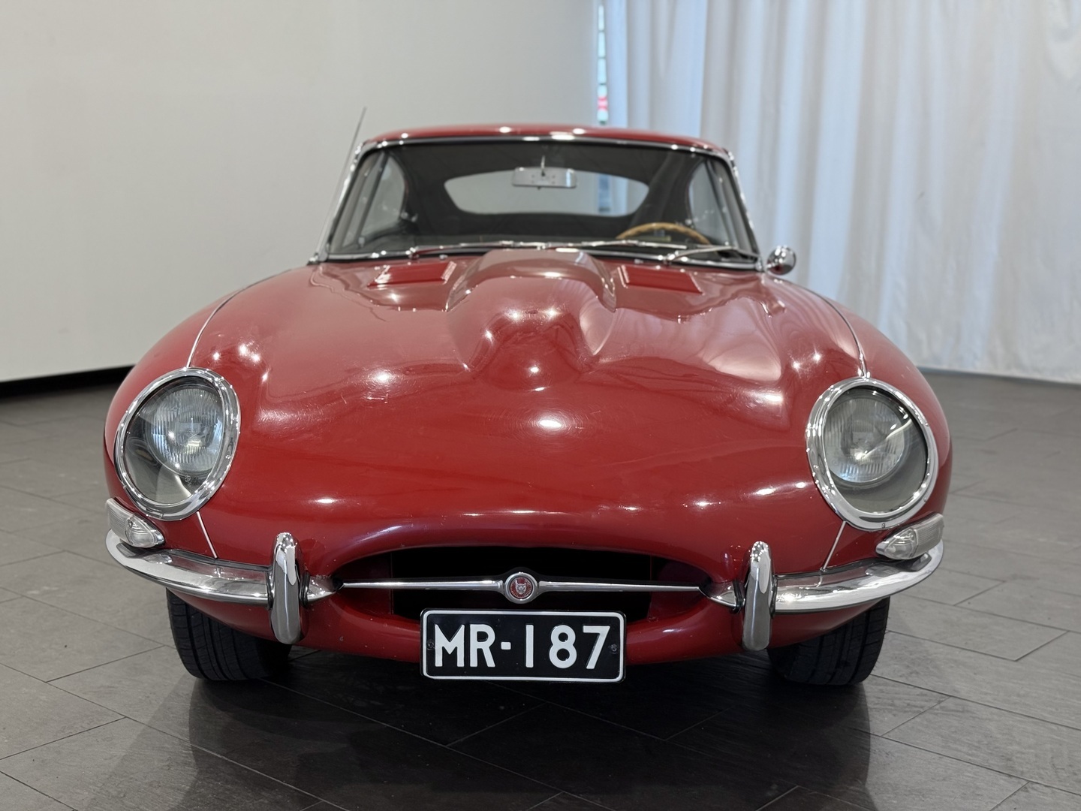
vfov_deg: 30.3
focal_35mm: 48
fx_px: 1499
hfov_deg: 39.7
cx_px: 540
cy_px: 406
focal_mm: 6.76
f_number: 1.78
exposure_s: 1/100
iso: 64
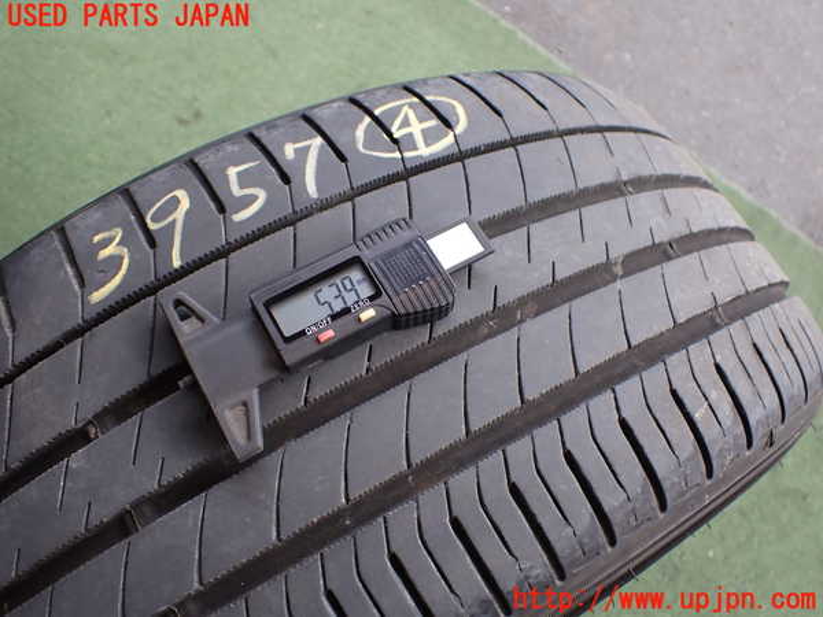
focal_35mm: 30
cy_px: 308
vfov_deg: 46.8
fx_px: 713
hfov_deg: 60.0
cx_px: 412
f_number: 2.3
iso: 125
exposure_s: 1/125
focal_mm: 5.4
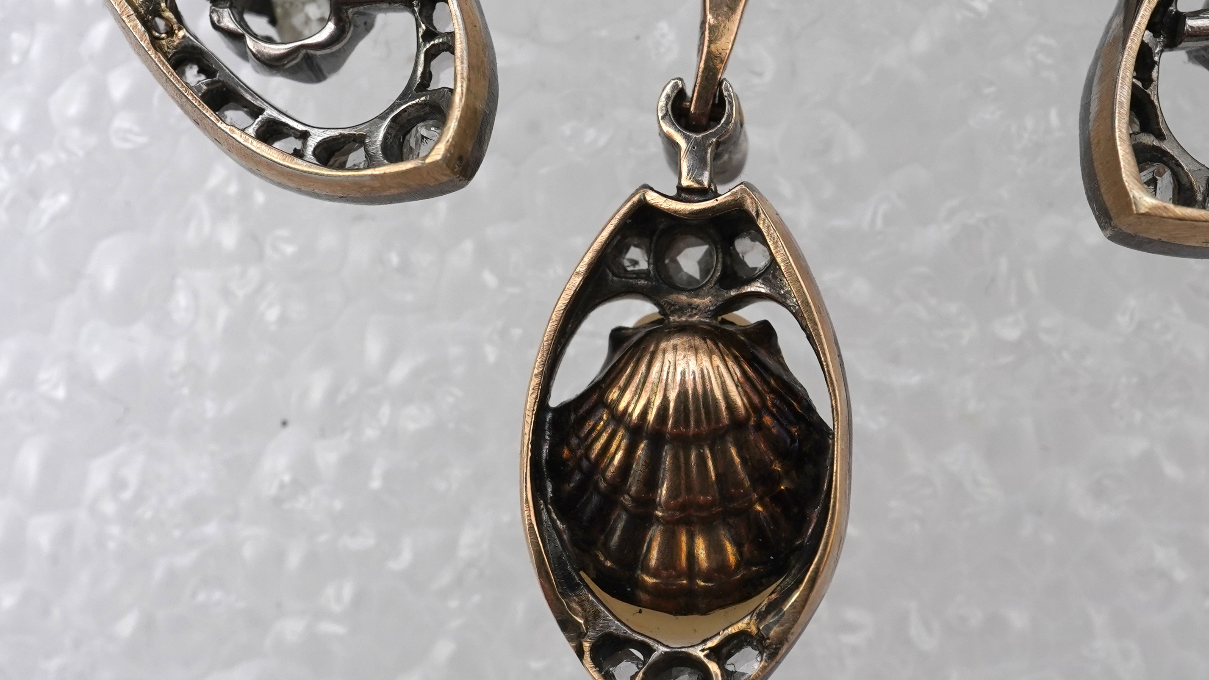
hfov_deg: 32.3
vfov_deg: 18.5
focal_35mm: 65
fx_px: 2084
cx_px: 668
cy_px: 355
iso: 500
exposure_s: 1/100
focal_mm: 30
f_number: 22
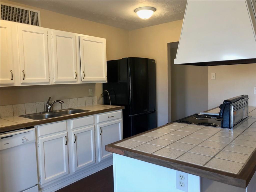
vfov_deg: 49.7
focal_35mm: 28
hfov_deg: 63.4
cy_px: 96
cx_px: 128
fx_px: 207
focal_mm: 3.99
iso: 40
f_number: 1.8
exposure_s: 1/30
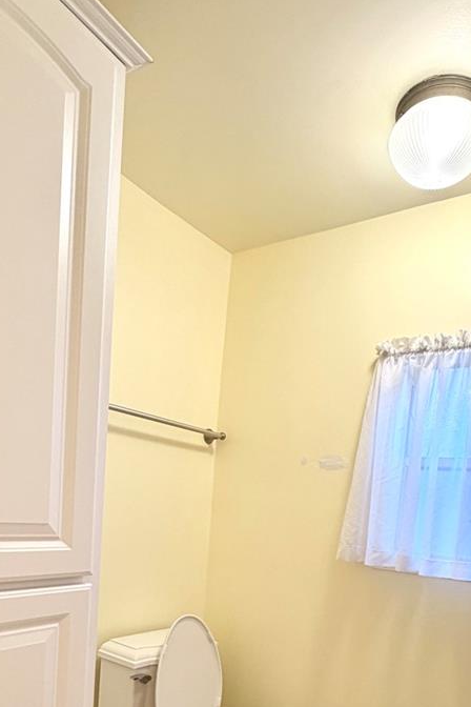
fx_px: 510
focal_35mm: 26
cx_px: 280
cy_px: 560
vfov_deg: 63.7
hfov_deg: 49.3
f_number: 2.2
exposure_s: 1/120
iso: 160
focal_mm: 2.22
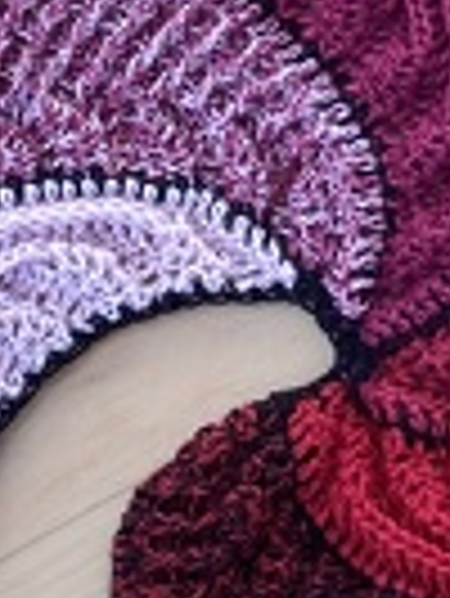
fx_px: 2907
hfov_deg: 8.8
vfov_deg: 11.7
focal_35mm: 168
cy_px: 220
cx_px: 414
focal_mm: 3.99
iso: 32
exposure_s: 1/121
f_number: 1.8
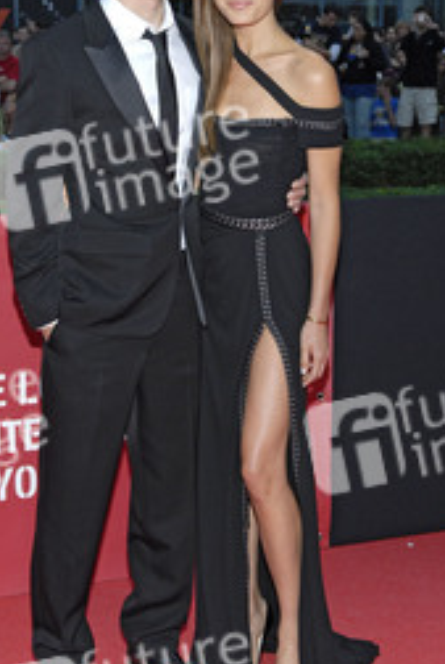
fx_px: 1496
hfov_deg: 16.9
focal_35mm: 81
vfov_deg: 25.0
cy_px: 300
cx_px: 203
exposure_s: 1/125
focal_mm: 34
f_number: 4
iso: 320
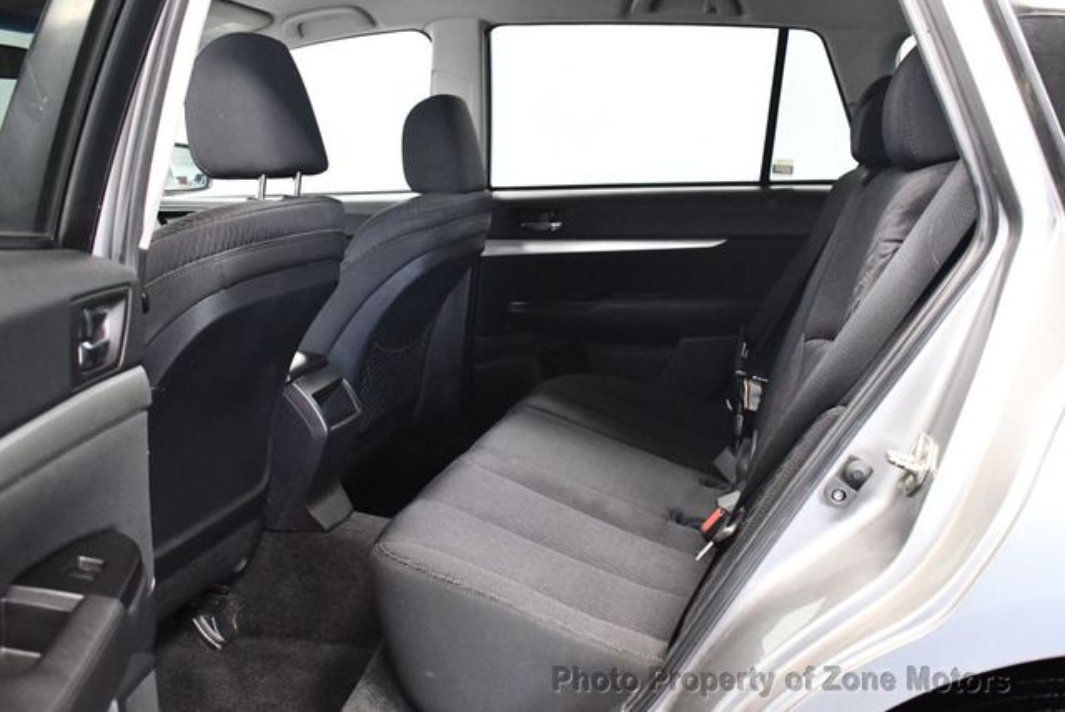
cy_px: 356
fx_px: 1066
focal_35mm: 36
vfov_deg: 36.9
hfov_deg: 53.1
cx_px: 532
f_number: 3.5
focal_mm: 18
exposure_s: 1/60
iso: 4500
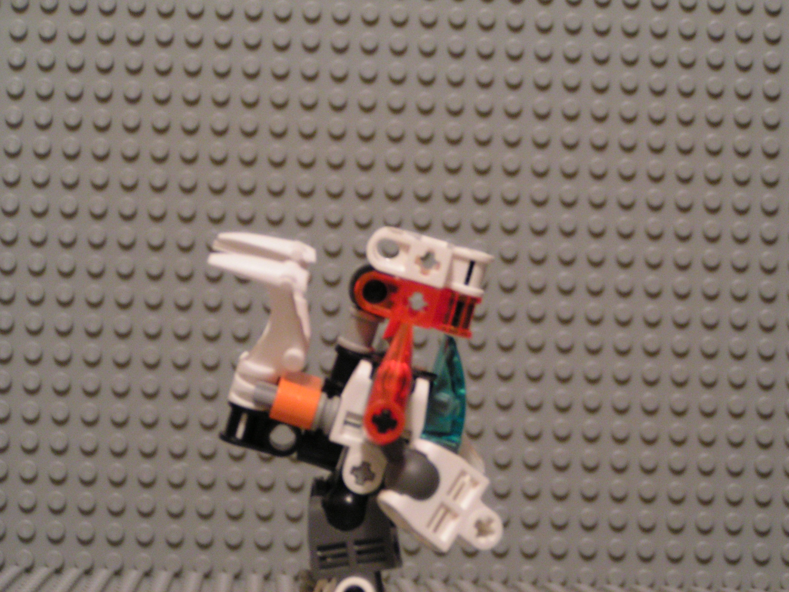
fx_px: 2598
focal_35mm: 114
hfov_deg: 17.3
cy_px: 296
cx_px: 394
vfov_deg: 13.0
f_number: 3.5
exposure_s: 1/3
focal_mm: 17.4
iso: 200
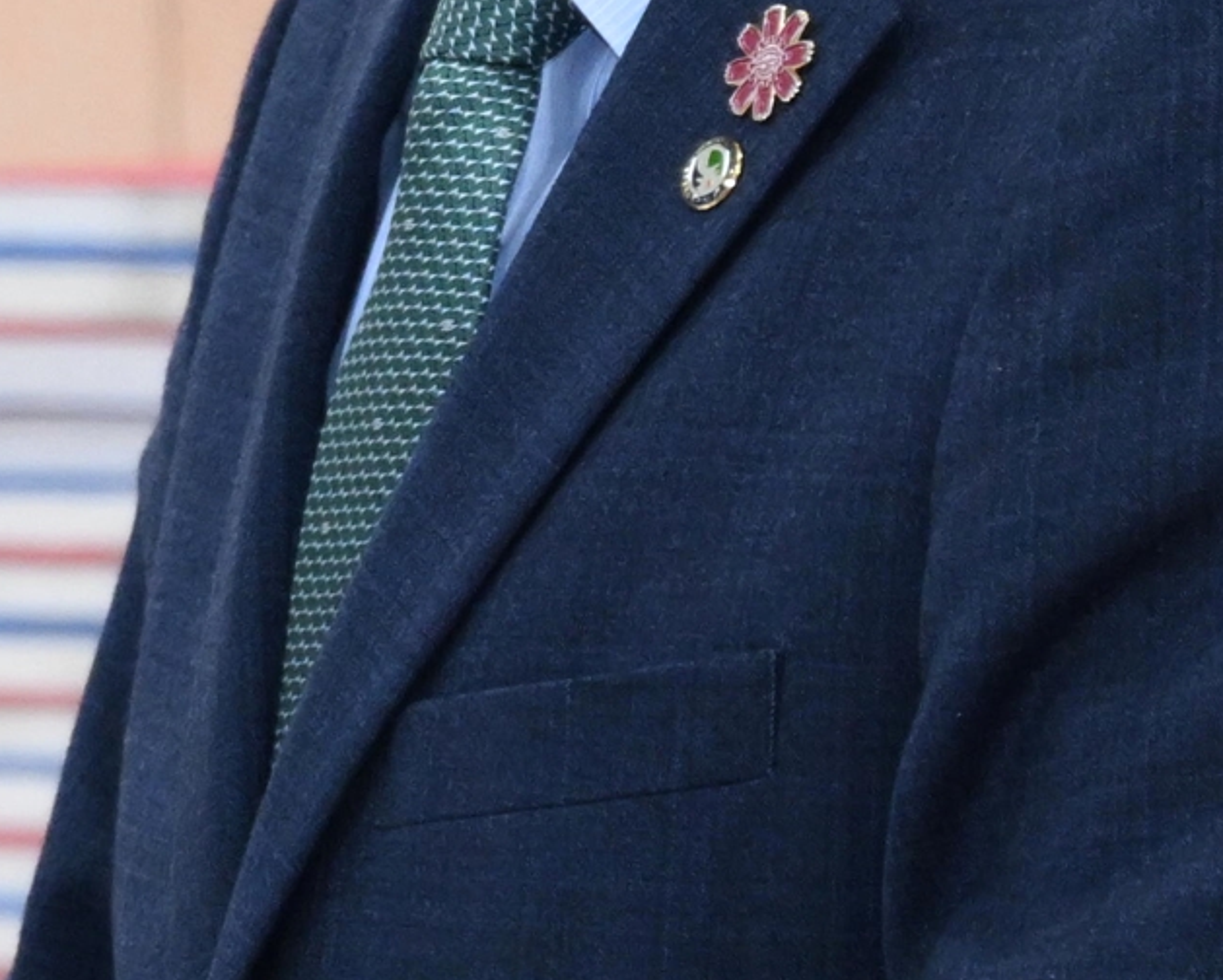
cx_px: -1538
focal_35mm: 656
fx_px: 23759
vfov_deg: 2.4
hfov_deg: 2.9
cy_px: -269
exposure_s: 1/160
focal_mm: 110
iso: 2000
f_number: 6.3
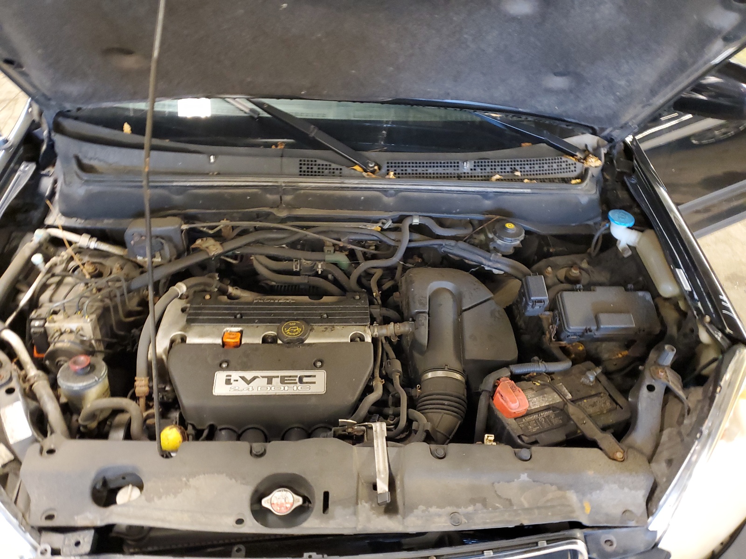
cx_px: 373
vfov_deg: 53.1
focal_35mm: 26
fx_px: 560
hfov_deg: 67.3
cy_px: 280
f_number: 1.5
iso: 322
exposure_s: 1/15
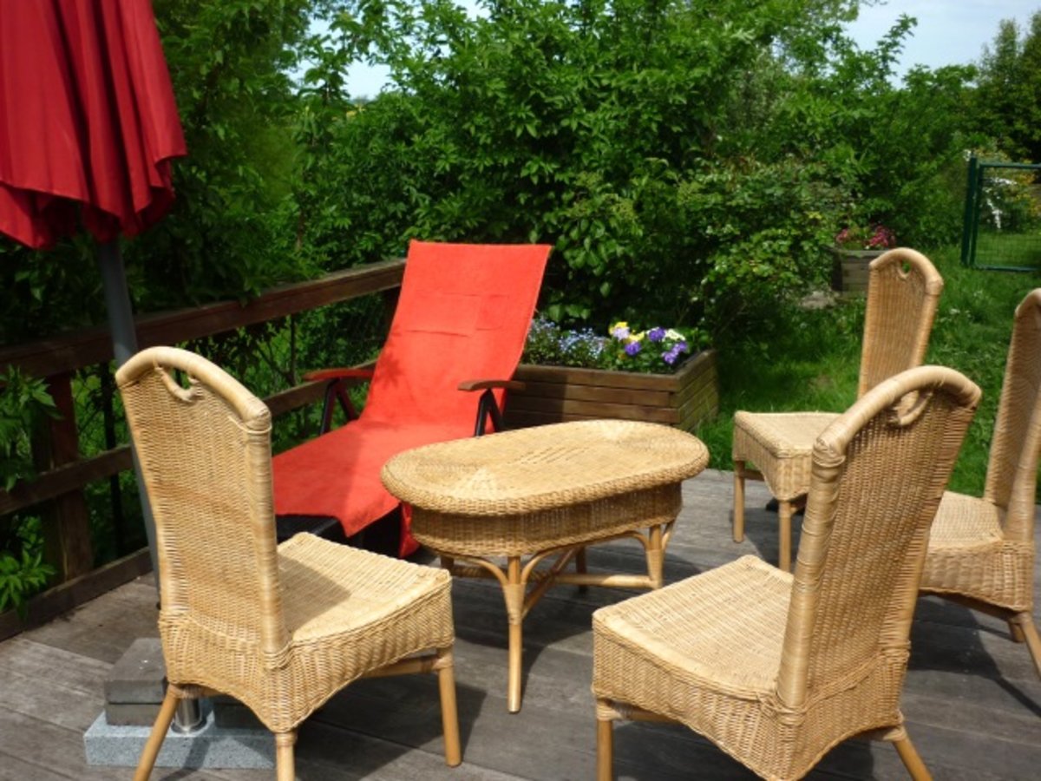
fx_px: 992
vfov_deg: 42.9
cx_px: 520
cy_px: 390
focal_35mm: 33
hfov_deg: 55.4
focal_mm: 5.5
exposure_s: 1/125
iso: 80
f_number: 8
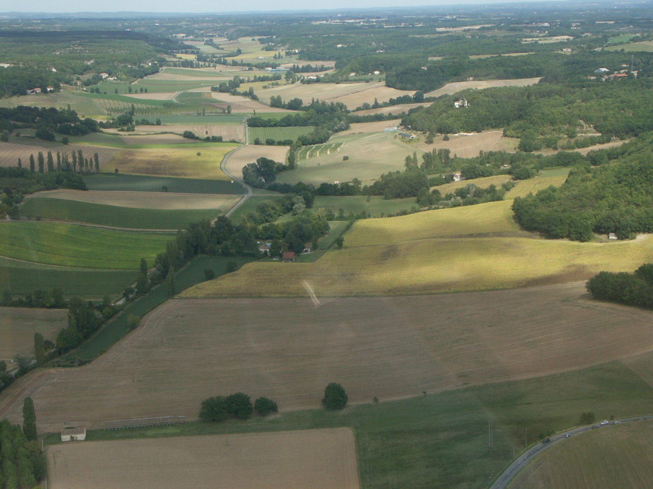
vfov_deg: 21.9
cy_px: 244
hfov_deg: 29.0
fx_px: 1264
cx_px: 326
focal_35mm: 67
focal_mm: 16.66
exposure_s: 1/400
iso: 100
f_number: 8
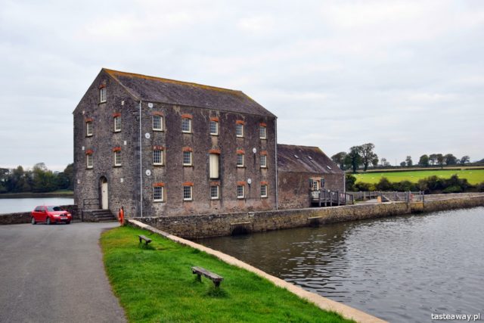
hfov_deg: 49.5
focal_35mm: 39
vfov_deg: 34.2
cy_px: 162
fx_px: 524
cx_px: 242
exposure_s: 1/250
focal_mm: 26
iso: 220
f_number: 8
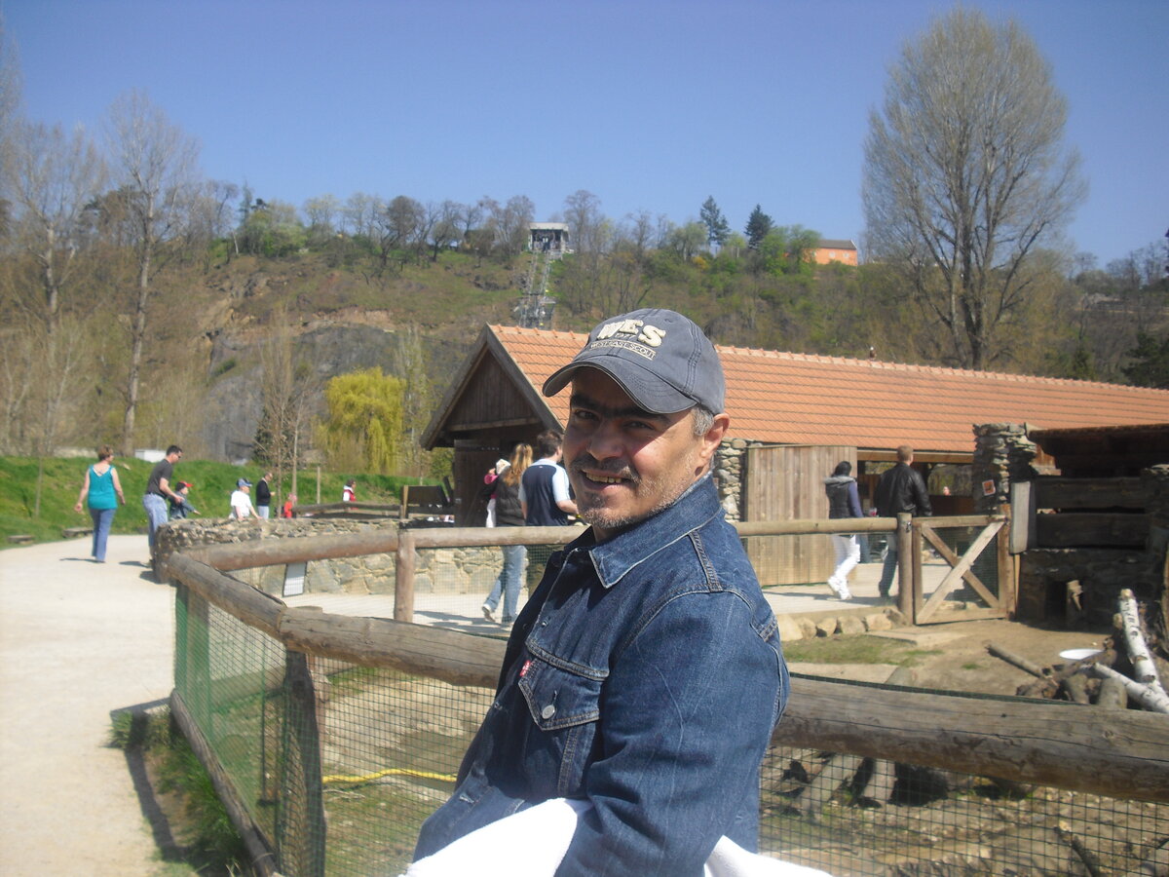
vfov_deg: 37.7
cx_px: 584
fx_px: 1283
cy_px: 438
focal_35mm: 38
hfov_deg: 49.0
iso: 64
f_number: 5.6
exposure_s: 1/250
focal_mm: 6.2
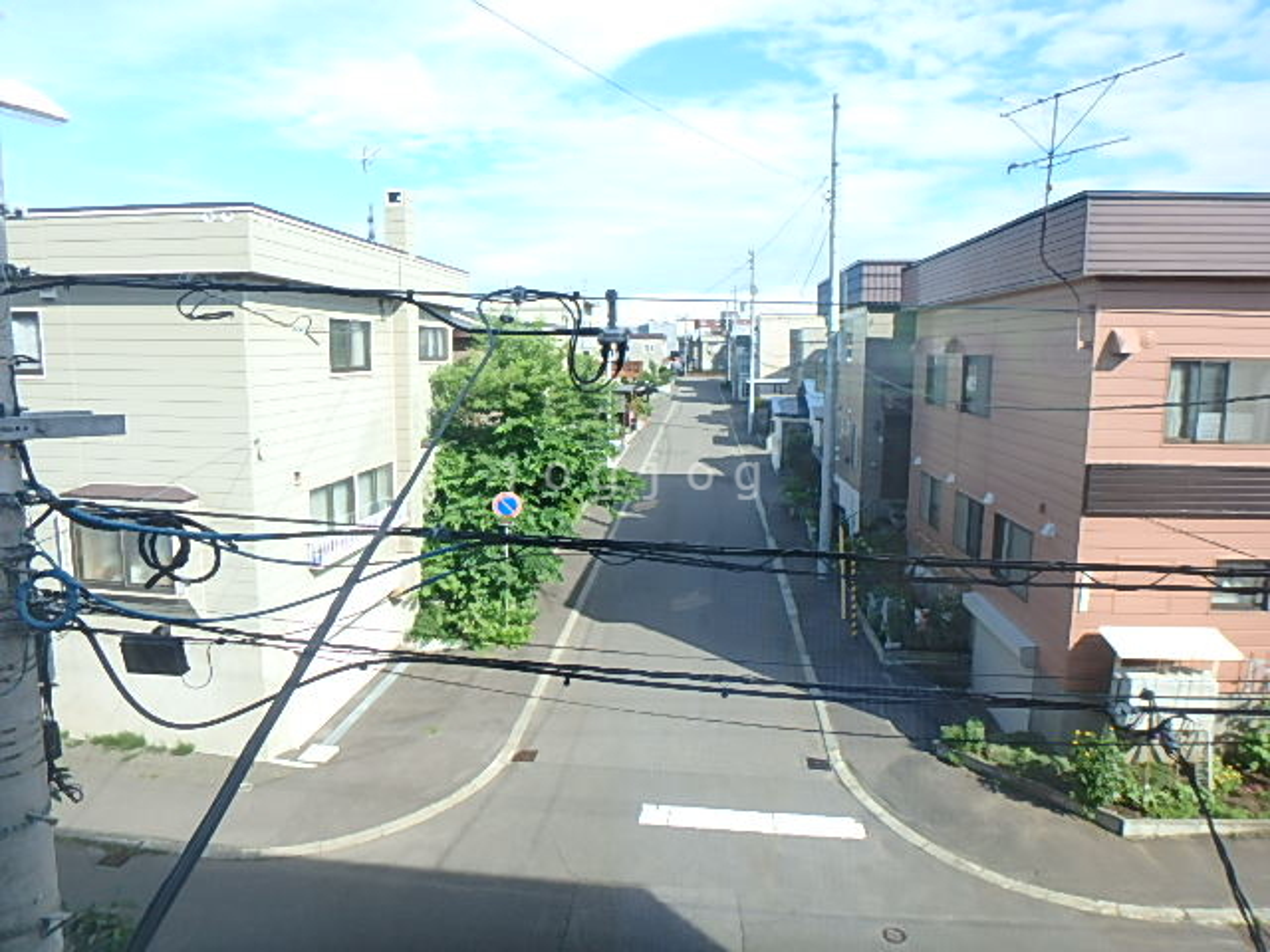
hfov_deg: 79.0
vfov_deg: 63.4
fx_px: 770
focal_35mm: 21
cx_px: 635
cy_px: 476
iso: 125
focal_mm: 3.7
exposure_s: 1/320
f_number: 3.5
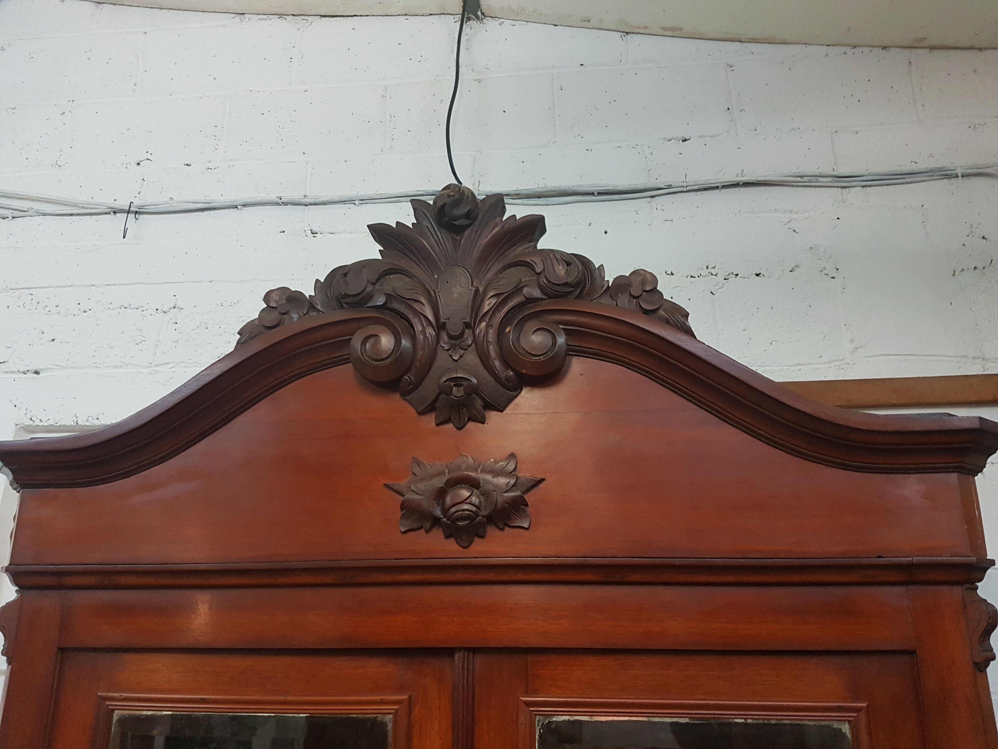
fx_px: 750
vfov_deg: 53.1
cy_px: 374
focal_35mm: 26
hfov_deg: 67.3
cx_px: 499
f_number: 1.7
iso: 200
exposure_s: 1/50
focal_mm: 4.2
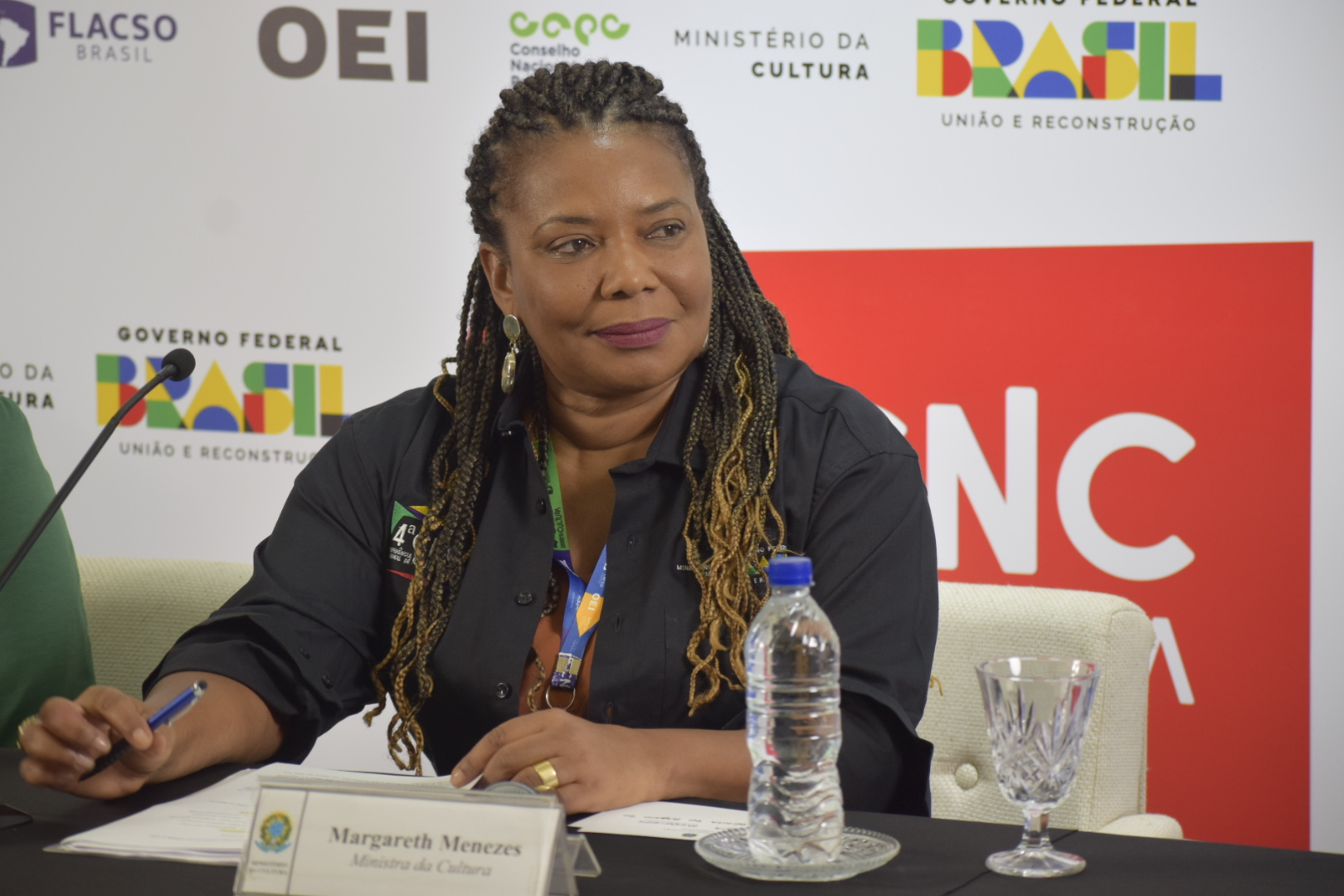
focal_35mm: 165
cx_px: 672
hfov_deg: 12.5
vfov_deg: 8.3
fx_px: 6160
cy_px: 448
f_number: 4.8
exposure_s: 1/60
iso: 500
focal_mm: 110
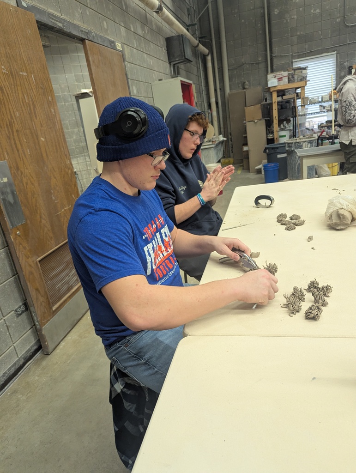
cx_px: 178
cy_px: 236
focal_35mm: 24
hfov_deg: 56.9
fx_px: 328
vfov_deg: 71.5
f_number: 1.85
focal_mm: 6.81
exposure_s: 1/120
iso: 426
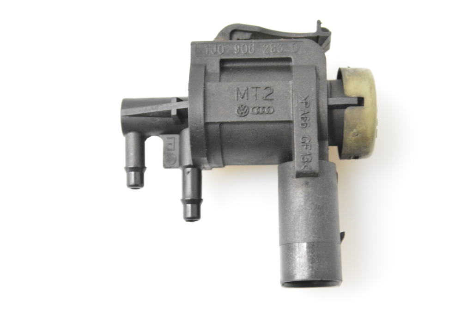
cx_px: 236
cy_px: 158
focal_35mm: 82
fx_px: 1084
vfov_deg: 16.5
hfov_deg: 24.6
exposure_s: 1/200
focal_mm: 55
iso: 6400
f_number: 7.1
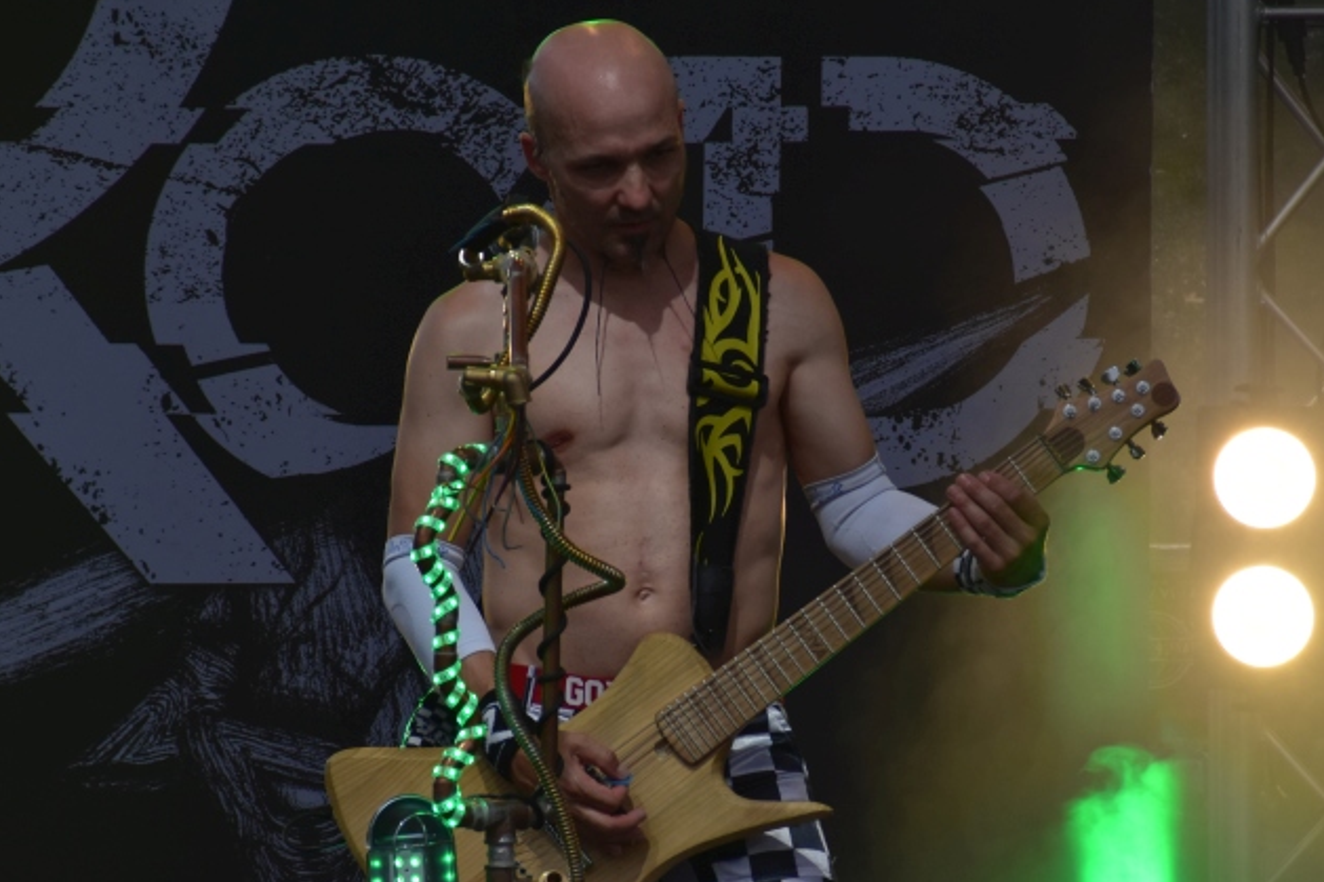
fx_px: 25258
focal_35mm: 687
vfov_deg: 2.0
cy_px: 596
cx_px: 705
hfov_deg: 3.0
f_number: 10
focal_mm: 300
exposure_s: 1/250
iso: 400
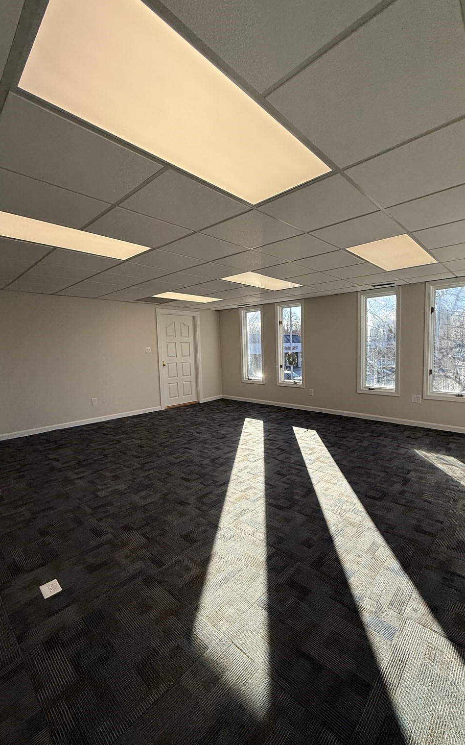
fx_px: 304
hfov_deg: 74.3
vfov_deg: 101.5
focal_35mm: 15
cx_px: 270
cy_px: 375
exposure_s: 1/569
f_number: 2.2
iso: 64
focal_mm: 2.22
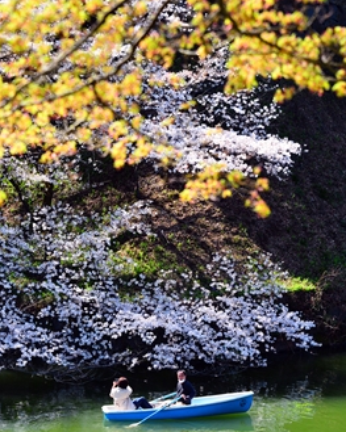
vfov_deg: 16.0
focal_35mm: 120
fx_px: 1537
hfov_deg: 12.8
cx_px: 173
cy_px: 219
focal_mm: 105
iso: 400
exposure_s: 1/250
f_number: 8
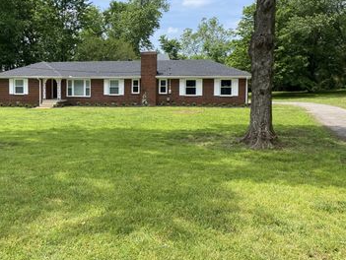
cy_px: 102
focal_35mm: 37
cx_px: 119
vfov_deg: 38.5
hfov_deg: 49.3
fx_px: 370
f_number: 1.8
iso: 32
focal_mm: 4.25
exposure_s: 1/1504
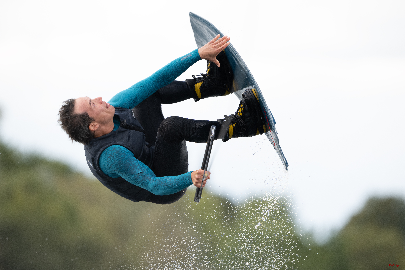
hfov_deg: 5.2
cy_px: 135
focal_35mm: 400
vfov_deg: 3.4
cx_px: 202
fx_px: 4500
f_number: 4.5
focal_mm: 400
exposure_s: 1/1600
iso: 500
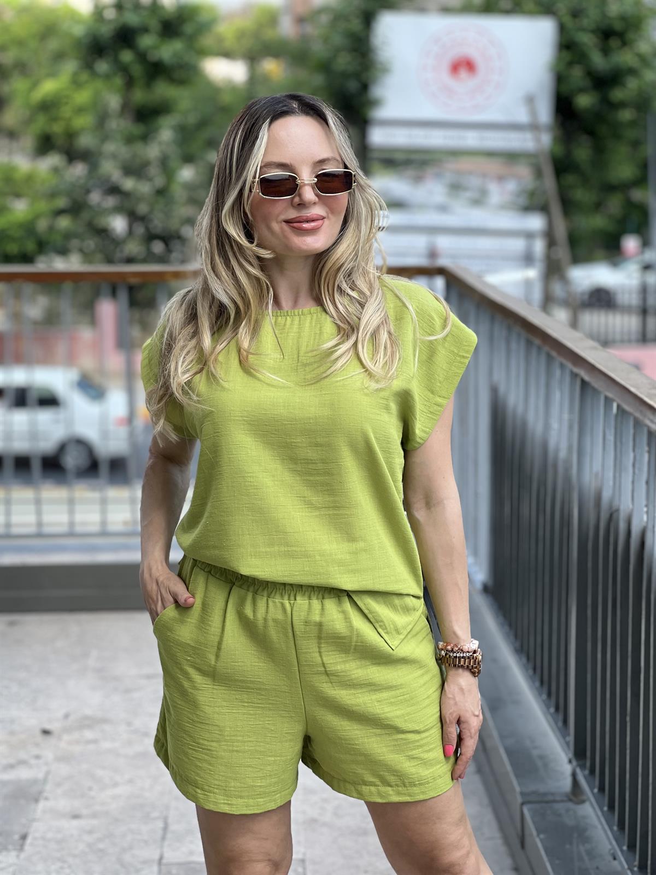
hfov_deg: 19.1
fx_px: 1946
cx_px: 328
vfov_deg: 25.3
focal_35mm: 77
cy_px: 438
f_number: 2.8
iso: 25
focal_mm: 9
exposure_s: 1/217
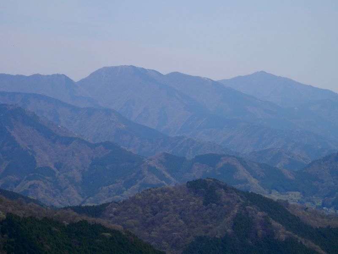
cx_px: 169
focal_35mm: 106
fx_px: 1035
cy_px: 127
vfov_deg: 14.0
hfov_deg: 18.5
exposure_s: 1/500
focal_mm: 19
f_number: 5
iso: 80
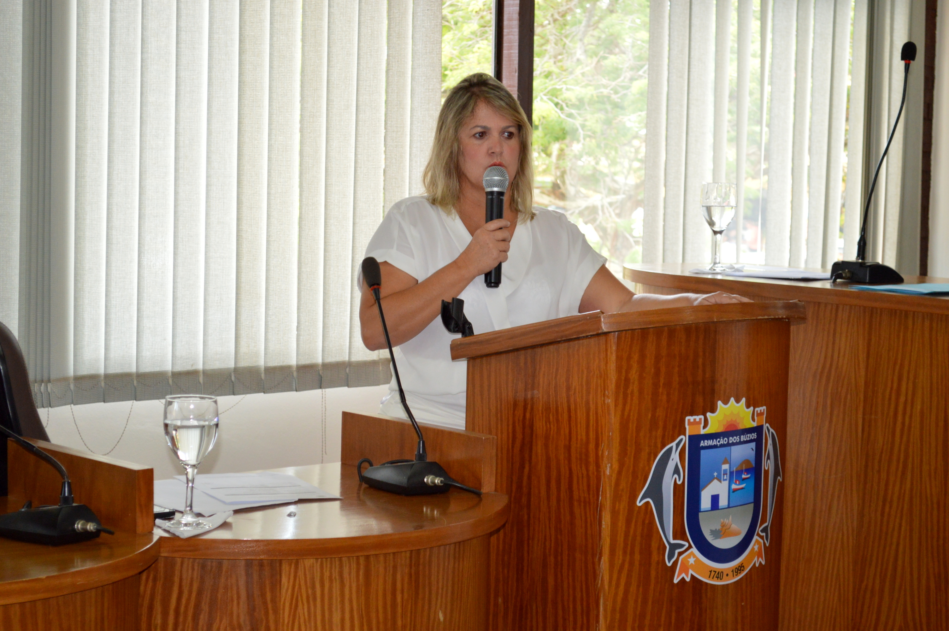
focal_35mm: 82
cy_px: 316
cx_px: 474
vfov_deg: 16.5
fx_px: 2173
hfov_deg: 24.6
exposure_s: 1/60
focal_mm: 55
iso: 900
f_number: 5.6
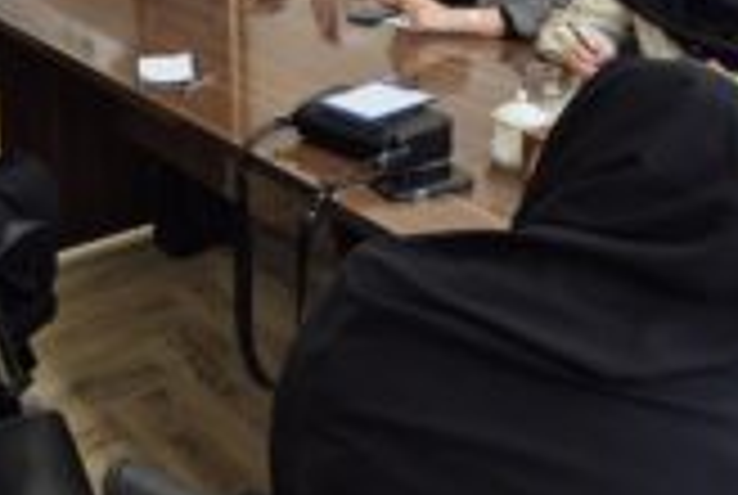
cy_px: -20
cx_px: 198
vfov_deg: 25.1
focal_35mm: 51
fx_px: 1047
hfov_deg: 38.0
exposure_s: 1/100
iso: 32
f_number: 1.8
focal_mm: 5.4
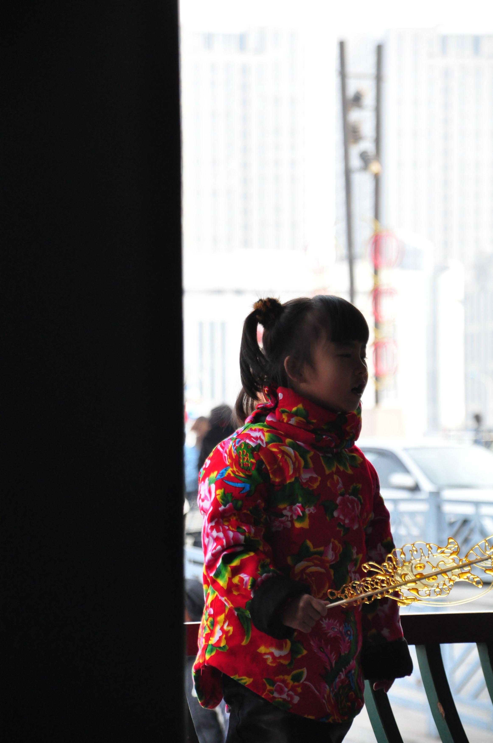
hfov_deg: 7.3
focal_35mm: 188
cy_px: 372
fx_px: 3862
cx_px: 246
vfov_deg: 11.0
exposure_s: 1/640
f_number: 5.6
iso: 1100
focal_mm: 125
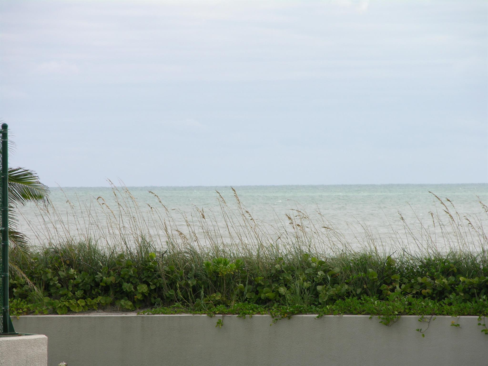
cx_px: 244
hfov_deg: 7.1
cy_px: 183
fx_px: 3947
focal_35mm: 280
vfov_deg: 5.3
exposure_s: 1/214
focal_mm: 71.2
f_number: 5.3
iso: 50
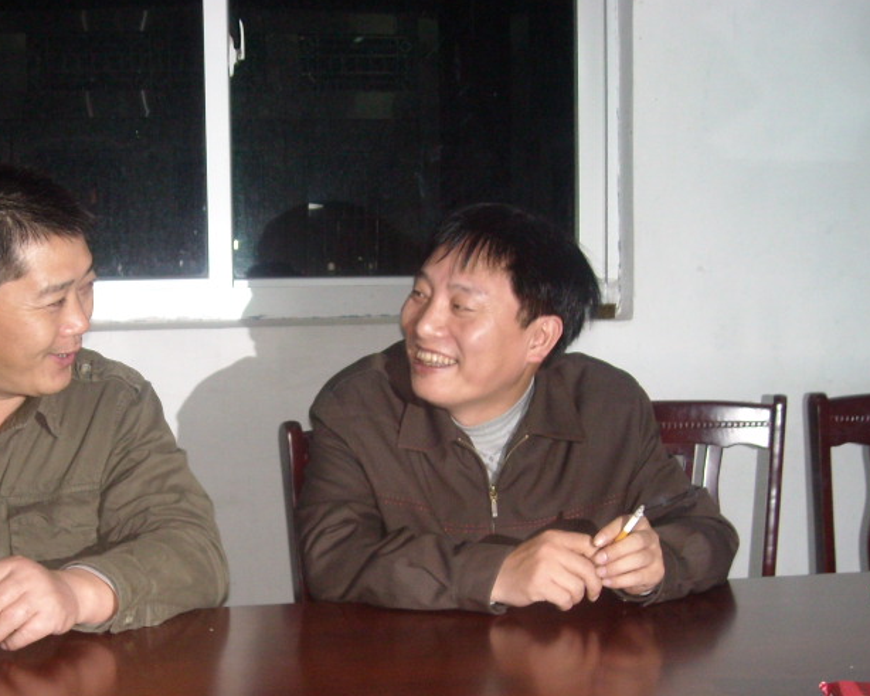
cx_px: 275
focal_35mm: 57
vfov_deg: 26.4
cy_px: 516
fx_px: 1467
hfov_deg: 32.7
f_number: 2.8
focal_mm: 5.7
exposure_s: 1/60
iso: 200
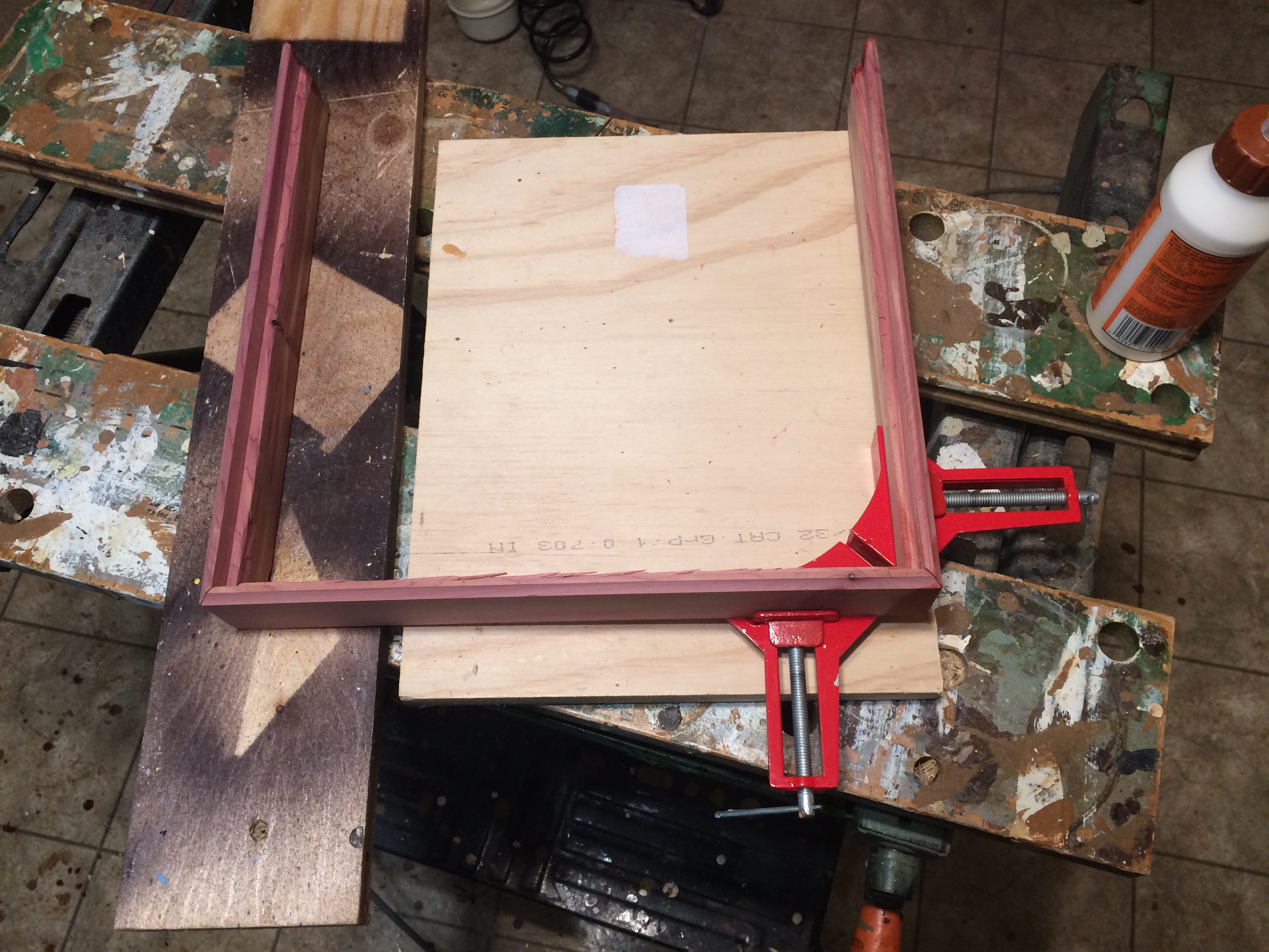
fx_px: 1063
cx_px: 634
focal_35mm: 29
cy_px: 476
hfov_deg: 61.7
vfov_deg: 48.2
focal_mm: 4.15
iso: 100
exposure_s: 1/30
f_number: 2.2
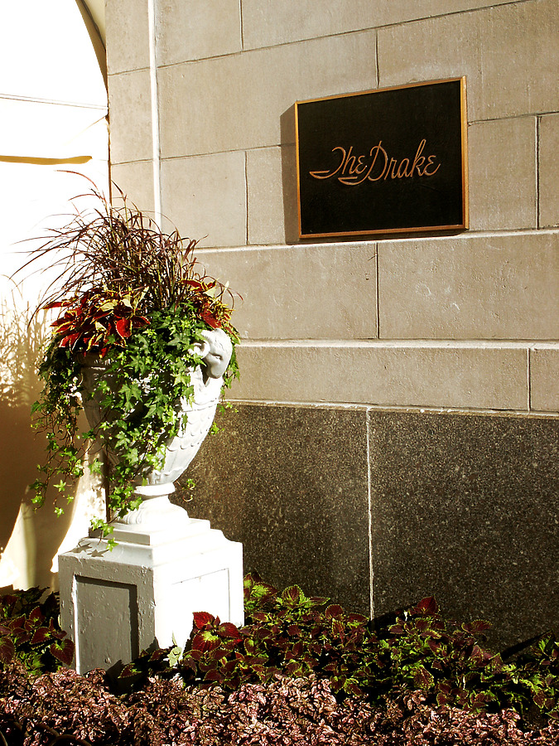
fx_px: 1163
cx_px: 280
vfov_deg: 35.5
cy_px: 373
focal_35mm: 54
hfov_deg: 27.0
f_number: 8
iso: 64
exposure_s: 1/125
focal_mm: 11.34
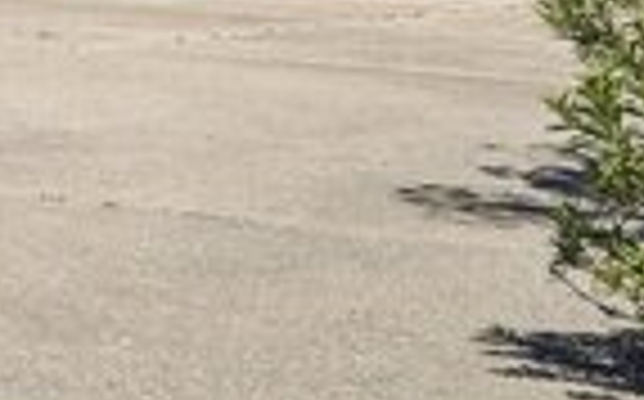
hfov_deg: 11.9
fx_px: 2805
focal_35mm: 160
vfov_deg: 7.8
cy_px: -452
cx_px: -585
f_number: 8
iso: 100
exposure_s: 1/500
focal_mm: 35
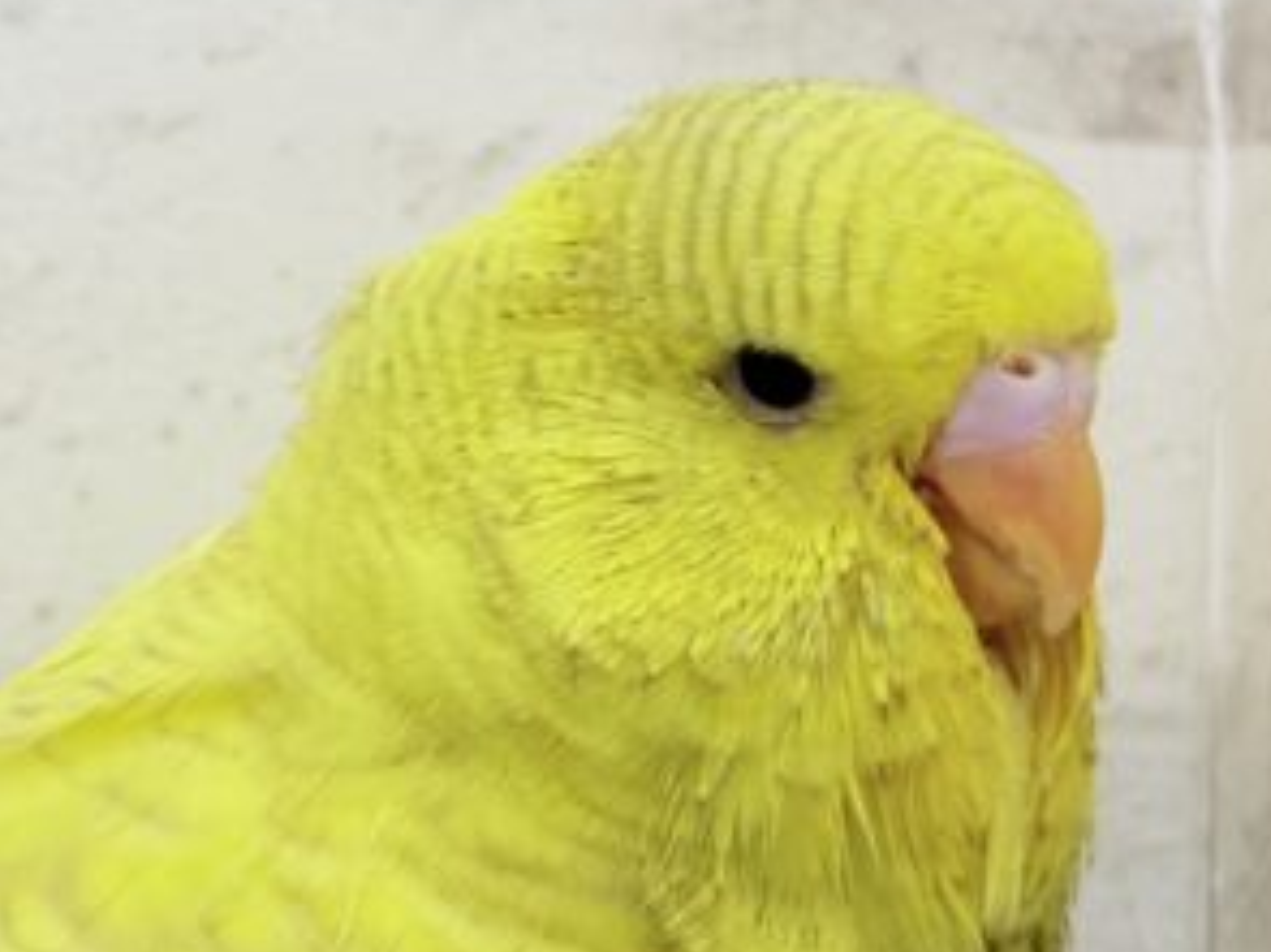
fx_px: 4147
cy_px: 698
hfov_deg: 17.2
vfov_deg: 13.1
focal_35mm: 113
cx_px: 198
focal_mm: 5.96
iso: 64
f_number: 1.6
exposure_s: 1/100
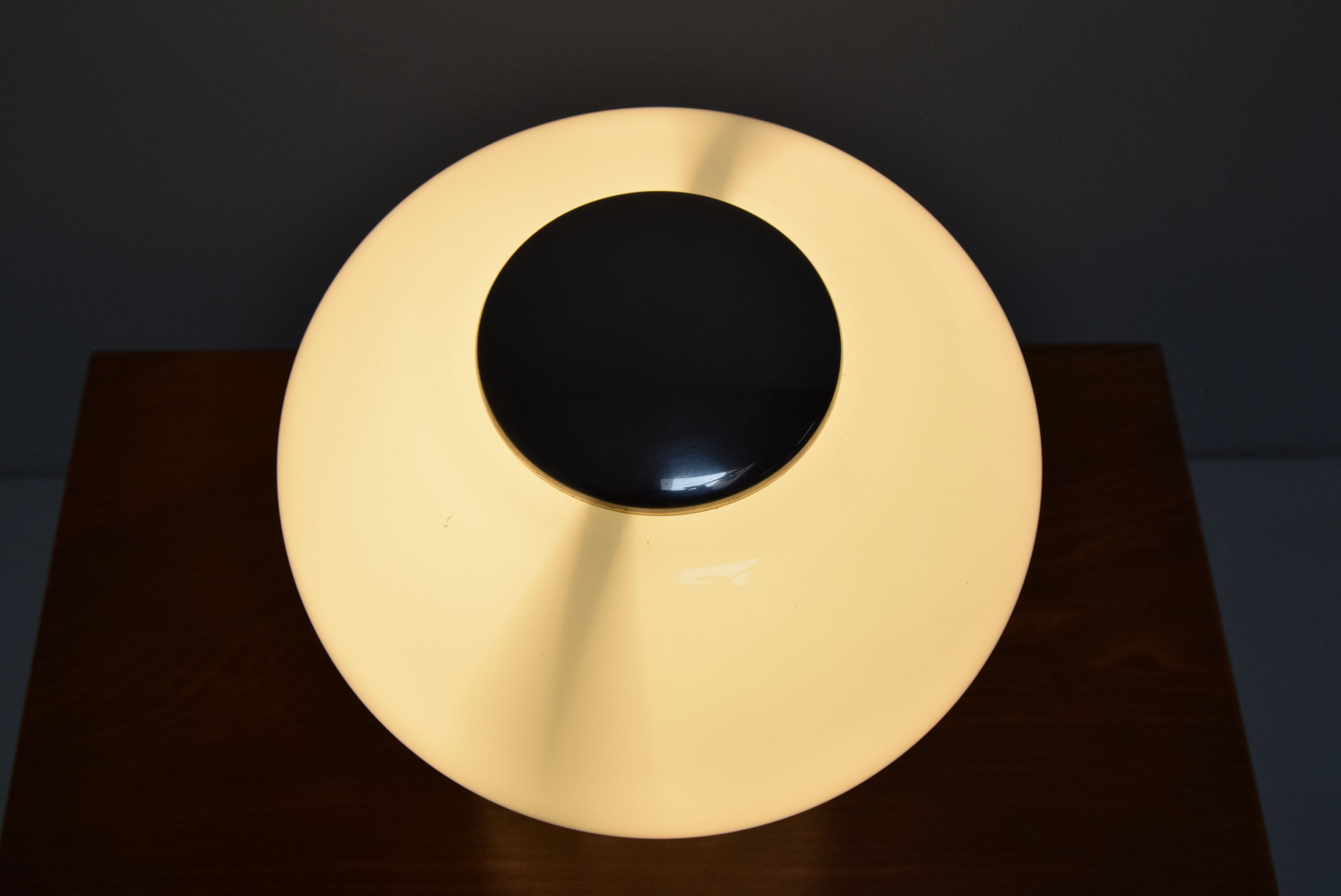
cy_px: 448
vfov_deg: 36.9
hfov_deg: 53.1
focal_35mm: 36
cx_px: 670
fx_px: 1342
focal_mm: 24
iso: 1600
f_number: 8
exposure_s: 1/250
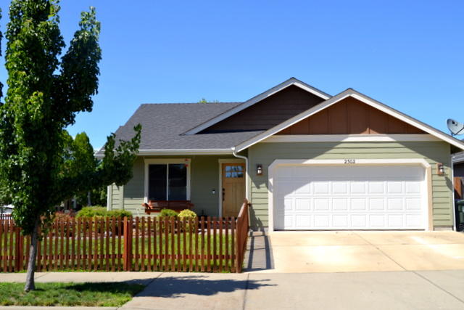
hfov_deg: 53.1
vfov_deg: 36.9
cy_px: 155
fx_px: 464
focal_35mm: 36
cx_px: 232
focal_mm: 24
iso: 100
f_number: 9
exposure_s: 1/200
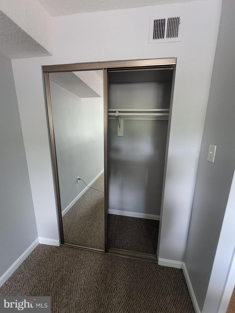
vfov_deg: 106.1
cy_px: 156
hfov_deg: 90.0
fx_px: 118
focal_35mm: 13
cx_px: 118
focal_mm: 1.13
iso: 320
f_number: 2.2
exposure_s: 1/30
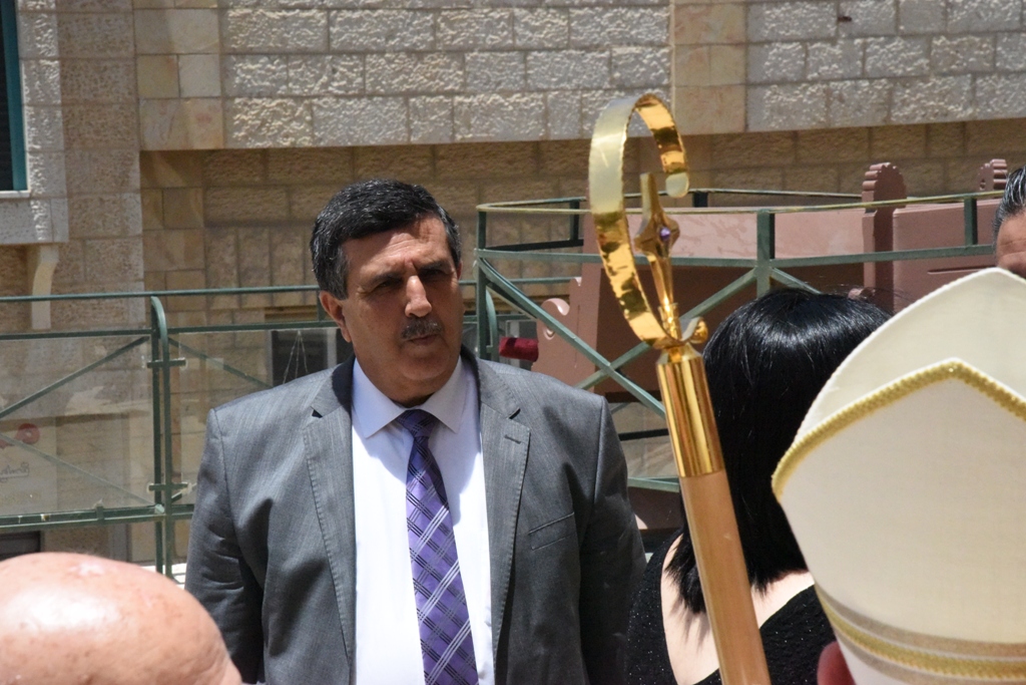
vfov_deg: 11.4
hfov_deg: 17.1
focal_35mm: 120
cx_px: 513
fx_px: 3420
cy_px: 342
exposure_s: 1/5000
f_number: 22
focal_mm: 120
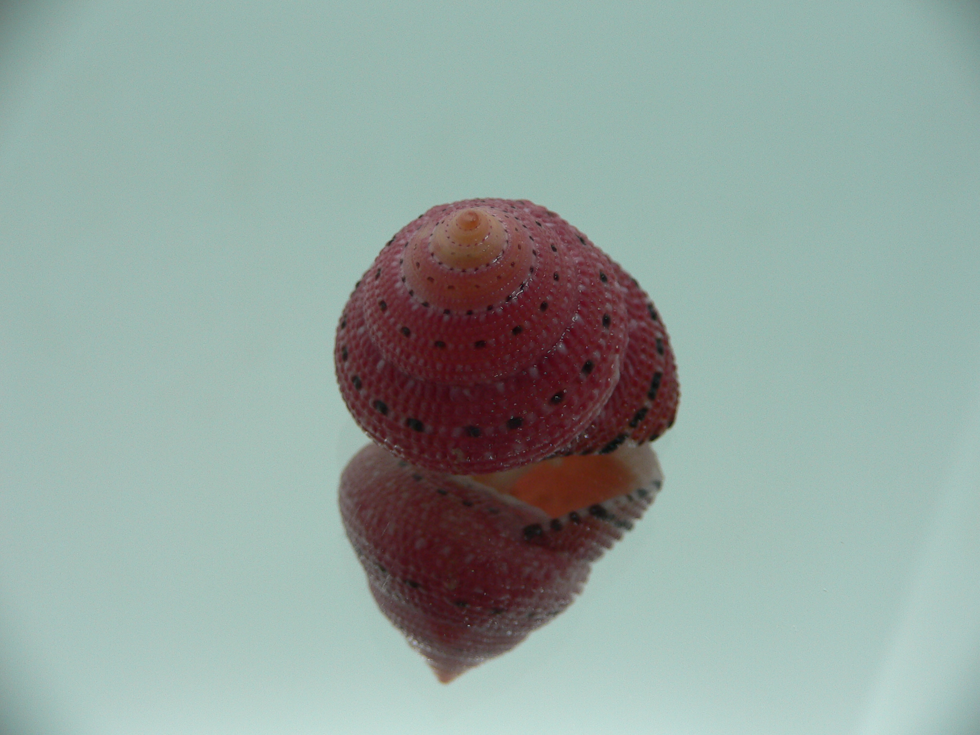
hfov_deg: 52.6
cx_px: 490
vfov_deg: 40.7
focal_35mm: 35
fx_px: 991
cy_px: 368
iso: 80
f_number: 2.8
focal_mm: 4.6
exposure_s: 1/60
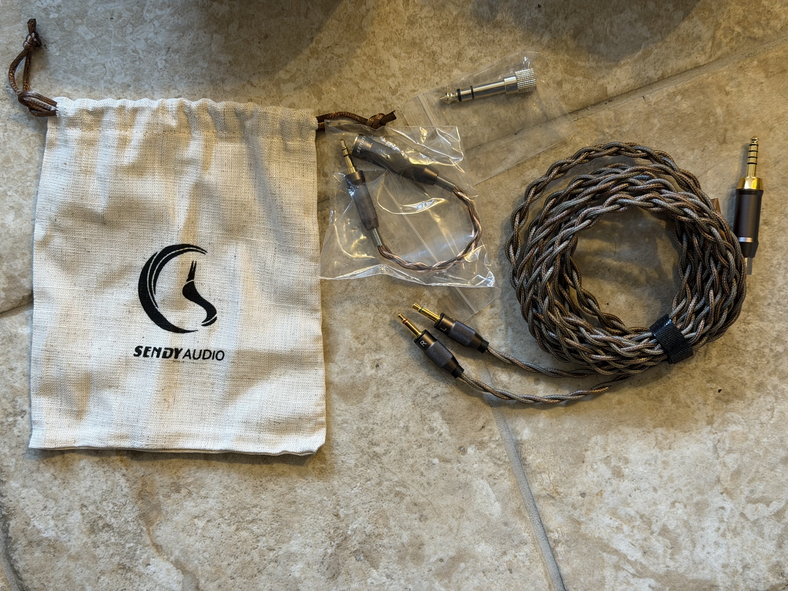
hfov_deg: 39.7
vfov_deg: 30.3
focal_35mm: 48
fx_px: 1093
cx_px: 394
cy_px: 296
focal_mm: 6.76
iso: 160
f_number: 1.78
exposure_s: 1/50
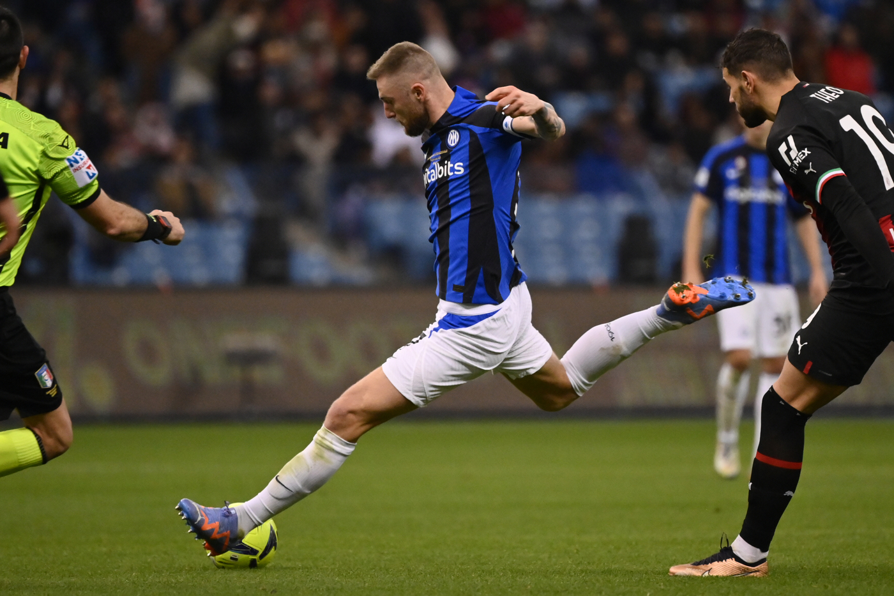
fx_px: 9187
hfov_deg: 5.6
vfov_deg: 3.7
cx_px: 447
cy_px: 298
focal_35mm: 370
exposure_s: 1/1600
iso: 5000
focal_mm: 370
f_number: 4
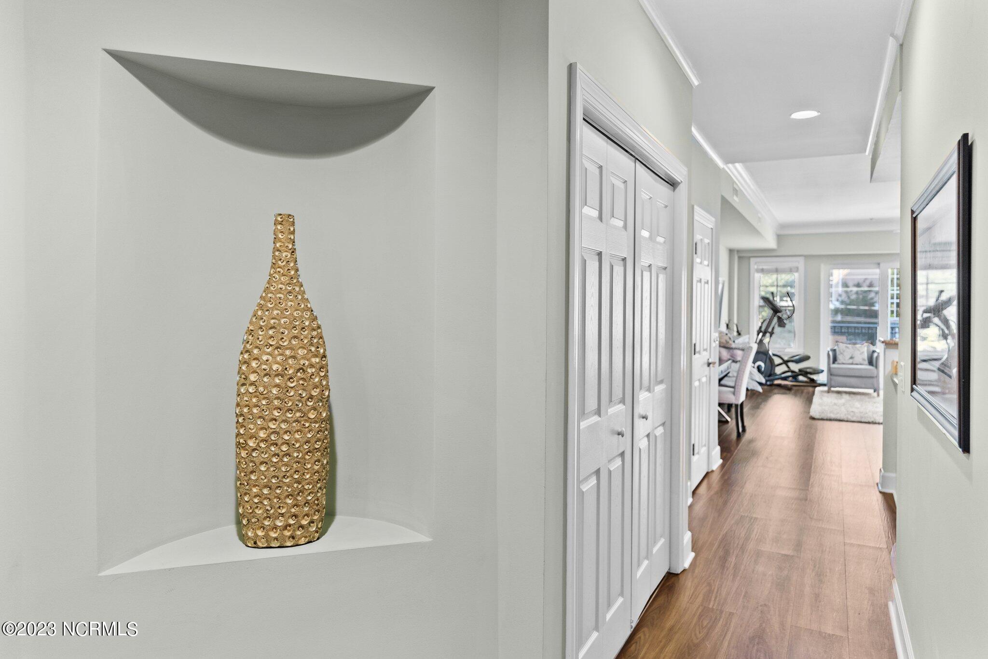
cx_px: 494
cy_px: 330
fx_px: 631
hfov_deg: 76.1
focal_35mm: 23
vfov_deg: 55.1
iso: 500
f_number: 2.8
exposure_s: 1/10
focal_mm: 23
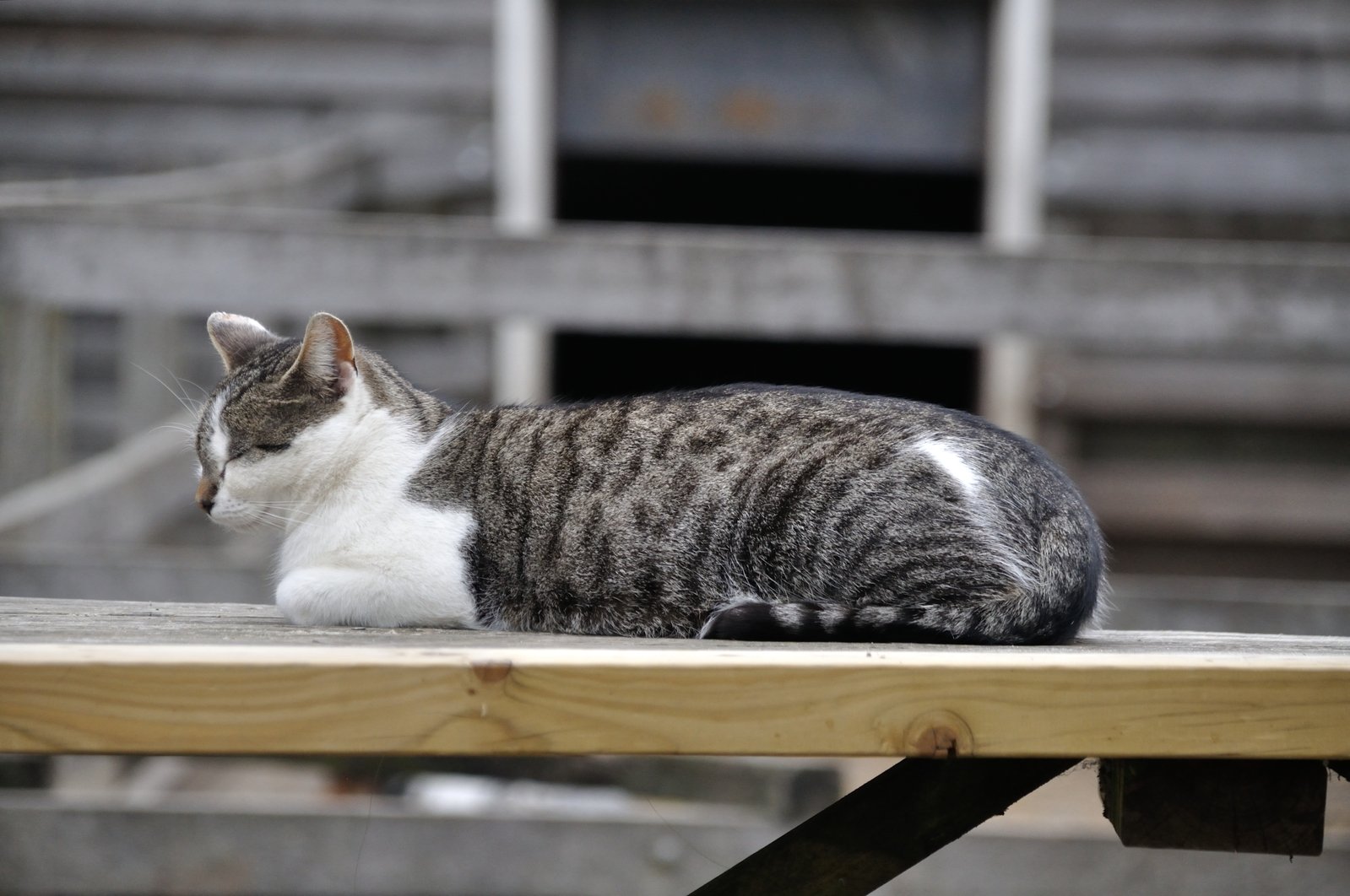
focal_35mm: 300
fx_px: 11236
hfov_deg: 6.9
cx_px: 675
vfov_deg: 4.6
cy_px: 448
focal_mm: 200
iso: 800
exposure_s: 1/800
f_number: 6.3
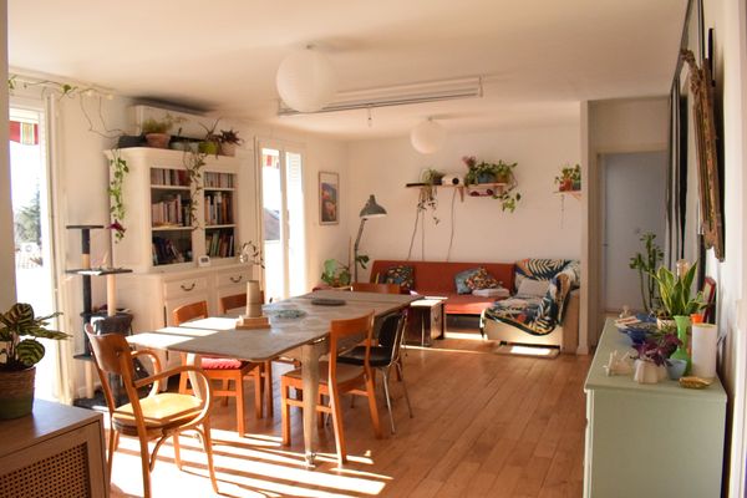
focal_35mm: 27
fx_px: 560
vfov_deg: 47.9
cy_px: 249
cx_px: 374
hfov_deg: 67.4
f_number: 6.3
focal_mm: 18
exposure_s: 1/1600
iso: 6400
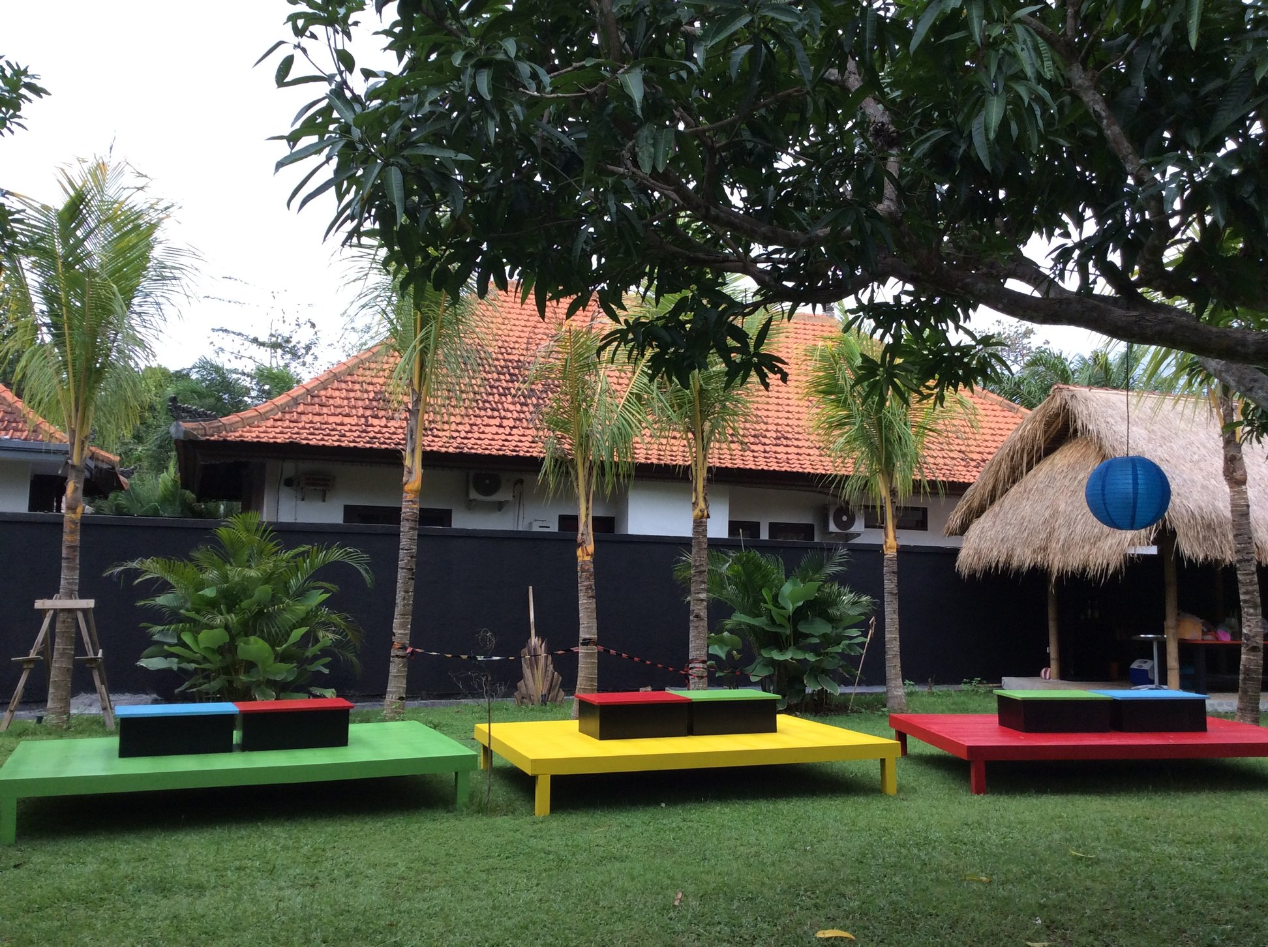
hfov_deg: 56.9
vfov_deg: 44.1
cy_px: 474
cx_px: 634
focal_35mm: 32
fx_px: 1170
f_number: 2.4
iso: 40
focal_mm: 3.3
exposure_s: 1/100
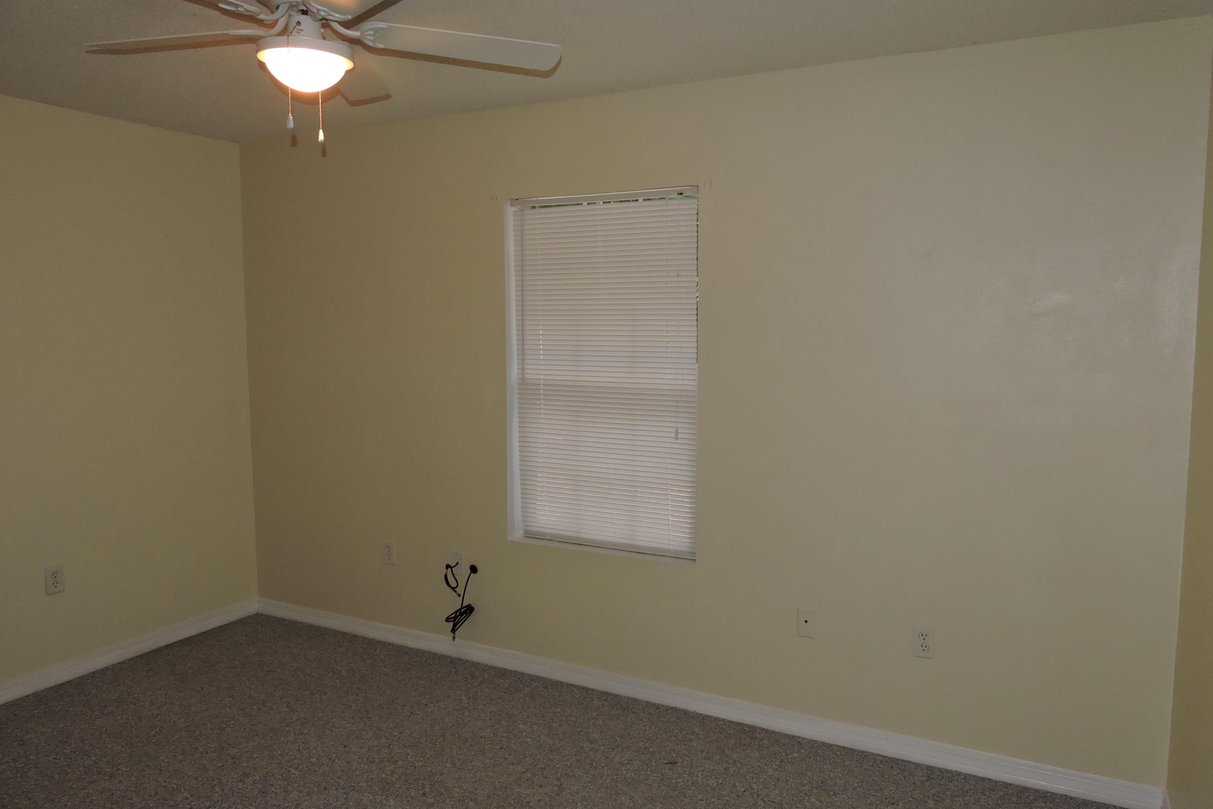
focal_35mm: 25
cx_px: 607
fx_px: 842
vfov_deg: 51.3
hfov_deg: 71.5
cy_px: 398
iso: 200
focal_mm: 4.3
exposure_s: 1/30
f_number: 3.3
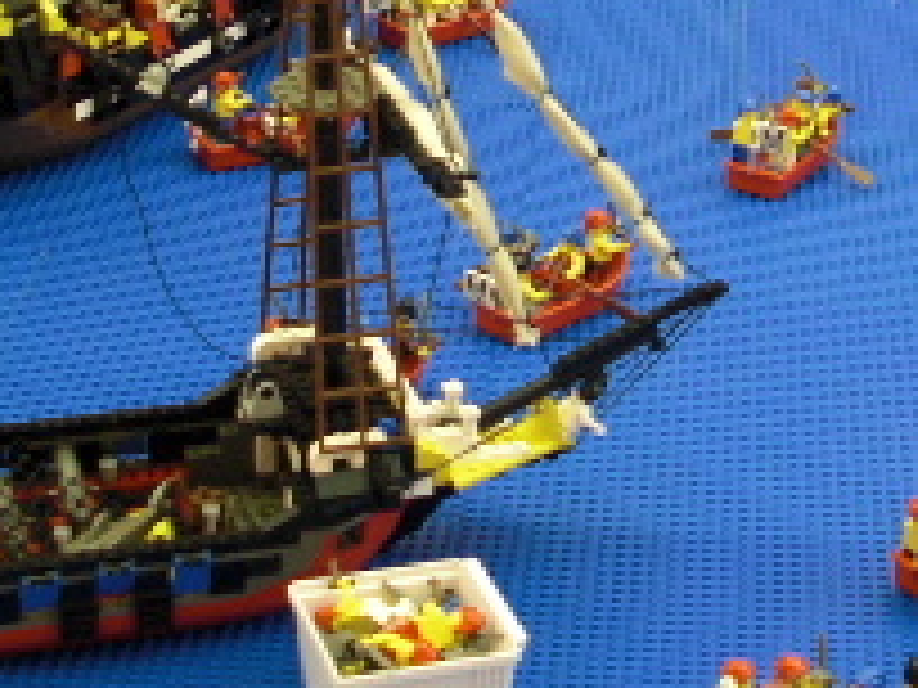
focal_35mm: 113
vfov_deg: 12.9
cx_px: 702
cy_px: 9
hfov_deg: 17.3
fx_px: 2997
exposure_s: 1/6
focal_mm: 6.3
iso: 200
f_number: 2.8
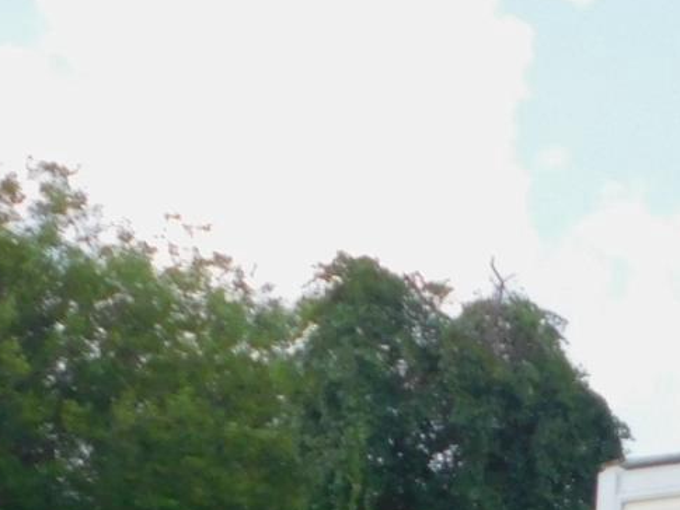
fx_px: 2987
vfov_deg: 9.5
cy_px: 708
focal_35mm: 152
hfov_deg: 11.8
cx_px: 1301
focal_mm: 6.3
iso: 125
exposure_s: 1/500
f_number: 3.5
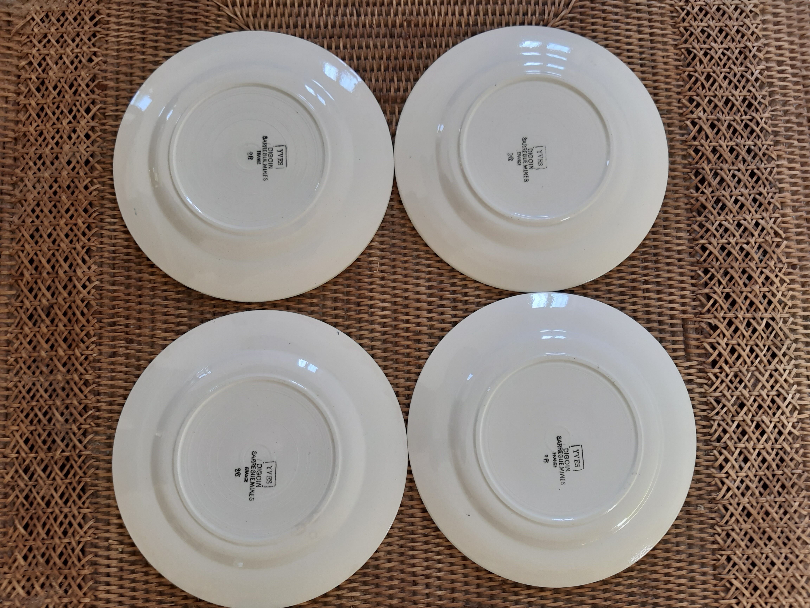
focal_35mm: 26
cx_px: 405
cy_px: 304
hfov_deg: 67.3
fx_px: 608
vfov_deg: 53.1
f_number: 1.7
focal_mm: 3.92
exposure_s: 1/60
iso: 50
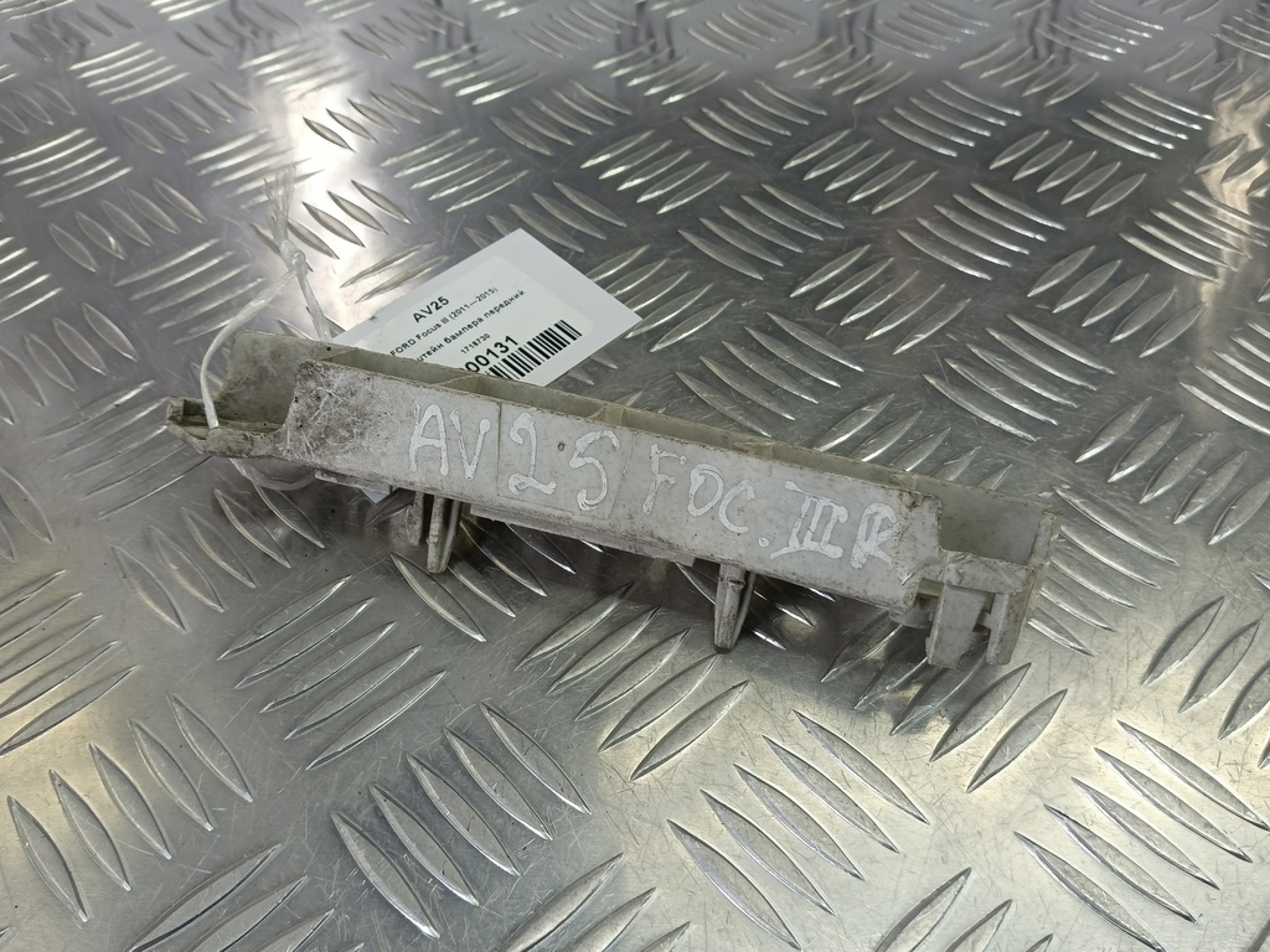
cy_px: 476
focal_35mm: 23
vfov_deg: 58.9
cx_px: 635
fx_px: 844
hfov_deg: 73.9
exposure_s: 1/50
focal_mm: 4.11
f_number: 1.6
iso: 80
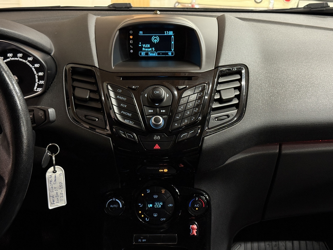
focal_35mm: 48
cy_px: 125
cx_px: 166
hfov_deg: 39.7
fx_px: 462
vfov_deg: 30.3
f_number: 1.78
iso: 250
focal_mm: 6.76
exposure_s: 1/47
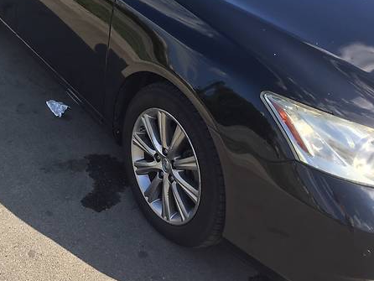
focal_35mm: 52
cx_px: 45
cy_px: 81
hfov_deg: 34.9
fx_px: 562
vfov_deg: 27.8
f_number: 2.2
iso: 32
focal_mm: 4.2
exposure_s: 1/860
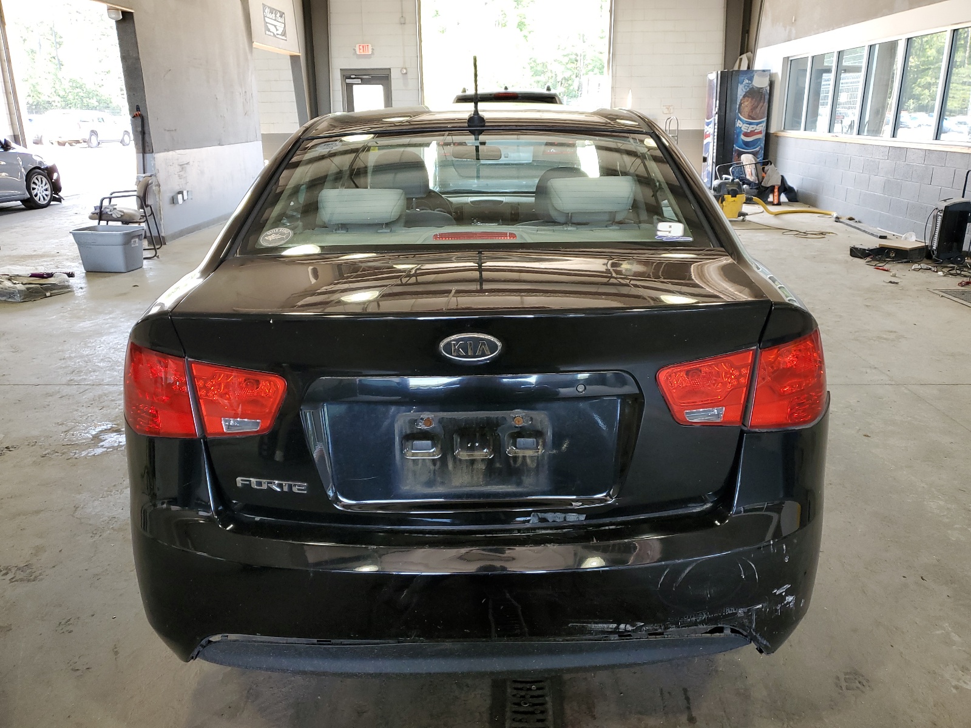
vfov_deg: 53.1
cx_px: 486
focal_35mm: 26
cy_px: 364
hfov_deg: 67.3
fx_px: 729
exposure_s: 1/60.2
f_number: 1.5
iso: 73
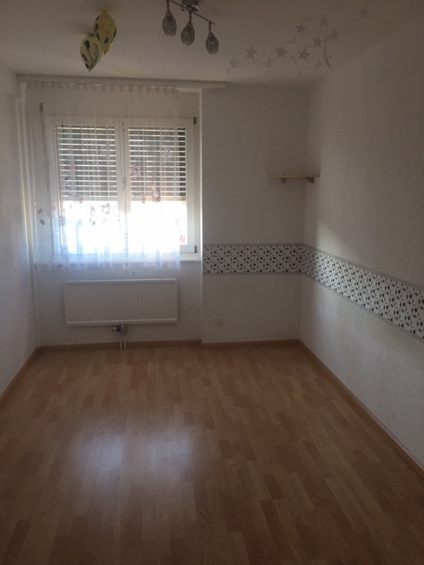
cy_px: 282
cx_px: 212
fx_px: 474
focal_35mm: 29
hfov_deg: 48.2
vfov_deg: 61.7
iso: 32
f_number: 2.2
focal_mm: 4.15
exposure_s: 1/17
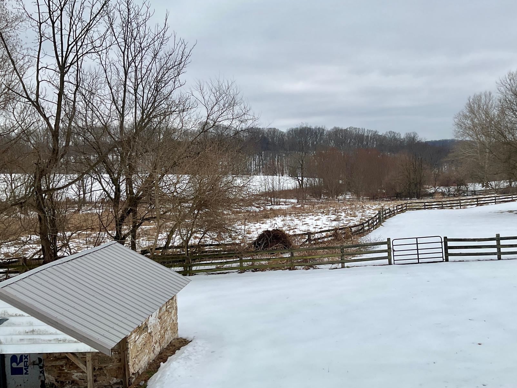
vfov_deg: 38.7
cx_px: 310
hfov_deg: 49.8
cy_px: 188
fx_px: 553
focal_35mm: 37
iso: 16
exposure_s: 1/3125
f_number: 1.8
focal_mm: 3
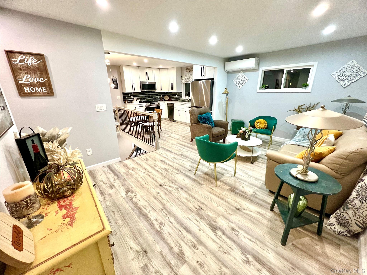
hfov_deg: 106.2
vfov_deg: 89.9
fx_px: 138
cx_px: 184
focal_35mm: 13
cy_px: 138
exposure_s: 1/60
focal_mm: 1.57
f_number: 1.8
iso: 160
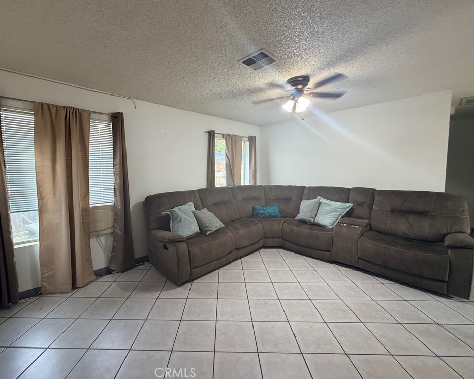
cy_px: 185
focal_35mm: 15
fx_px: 210
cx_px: 219
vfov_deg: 84.0
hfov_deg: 96.6
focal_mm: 2.22
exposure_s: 1/60
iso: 200
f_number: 2.2
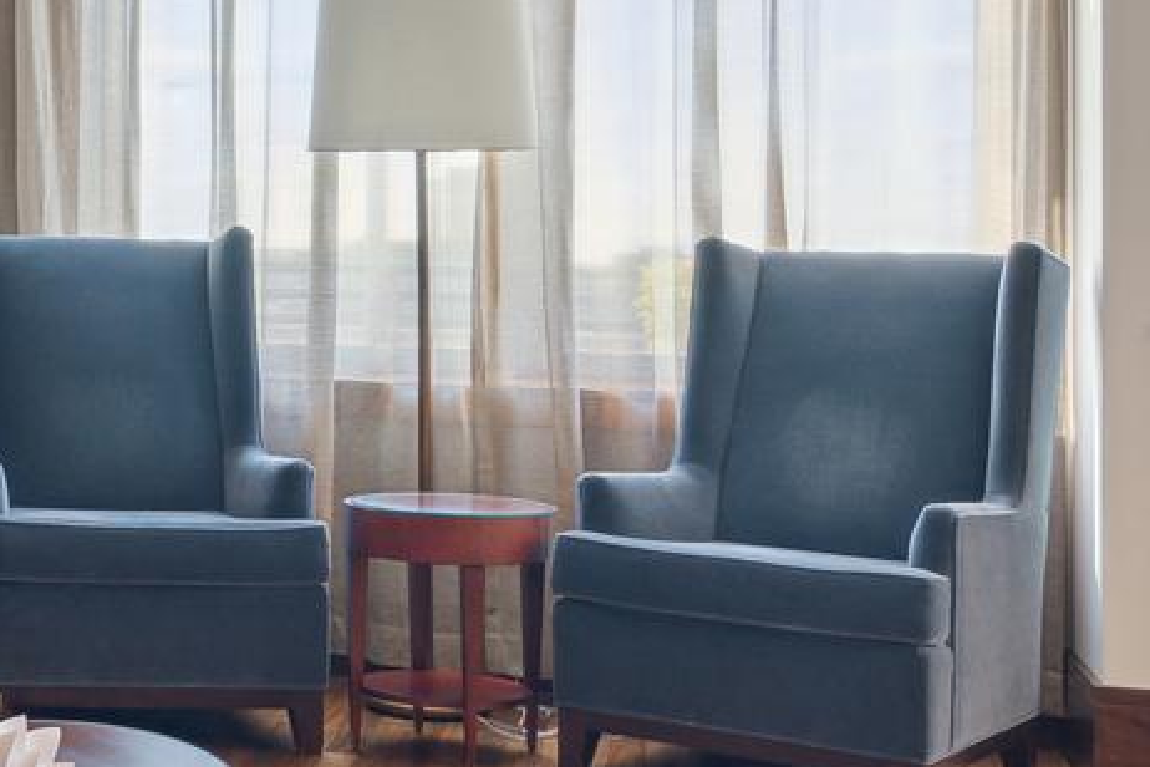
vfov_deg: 19.1
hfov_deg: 25.7
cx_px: -204
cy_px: 256
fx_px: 2268
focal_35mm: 71
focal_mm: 16
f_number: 8
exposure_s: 1/5
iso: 250
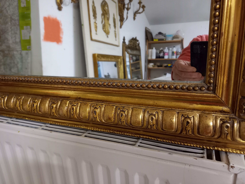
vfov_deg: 54.9
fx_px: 177
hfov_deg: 69.4
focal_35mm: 25
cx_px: 122
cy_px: 92
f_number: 1.8
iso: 500
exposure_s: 1/25
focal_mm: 4.65
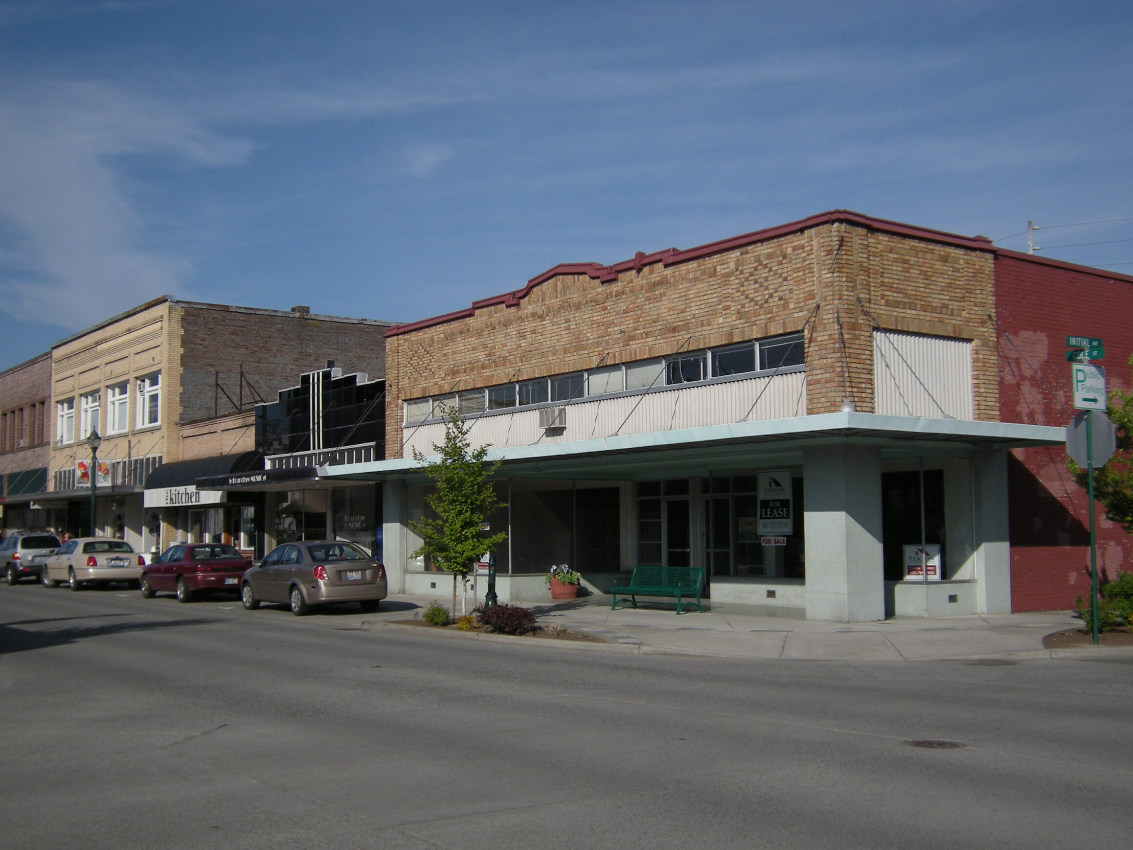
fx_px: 1375
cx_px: 528
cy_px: 460
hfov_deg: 44.8
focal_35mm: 42
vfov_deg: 34.3
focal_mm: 6.3
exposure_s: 1/434
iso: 64
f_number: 6.4
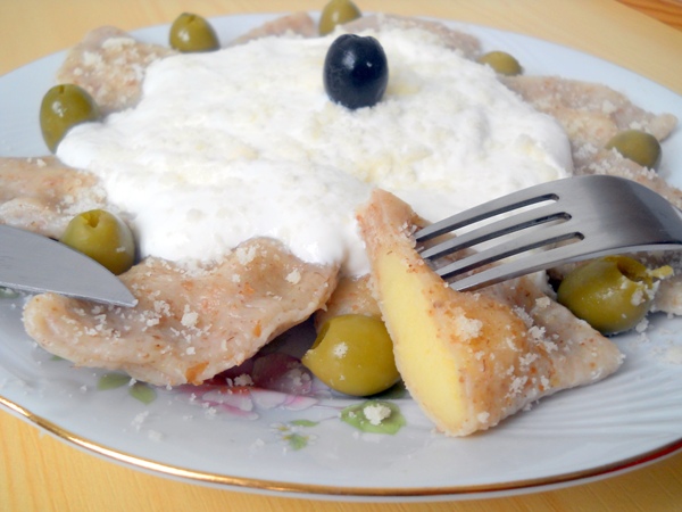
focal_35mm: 41
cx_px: 341
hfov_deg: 45.8
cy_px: 256
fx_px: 808
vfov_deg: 35.1
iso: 80
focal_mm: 6.72
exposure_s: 1/60
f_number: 3.1
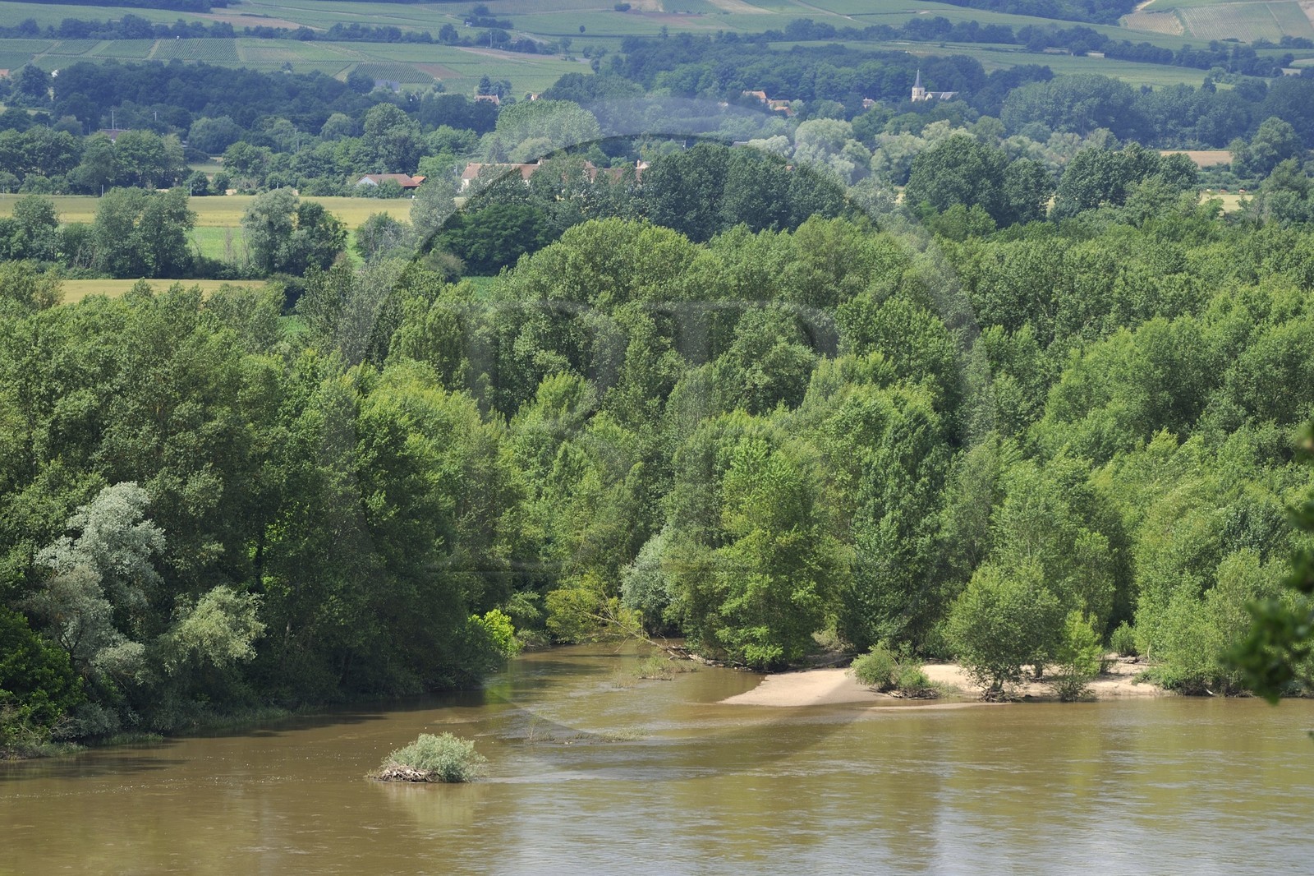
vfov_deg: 7.2
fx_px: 6933
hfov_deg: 10.8
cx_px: 657
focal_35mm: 190
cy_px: 438
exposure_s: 1/320
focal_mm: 190
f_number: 9
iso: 200
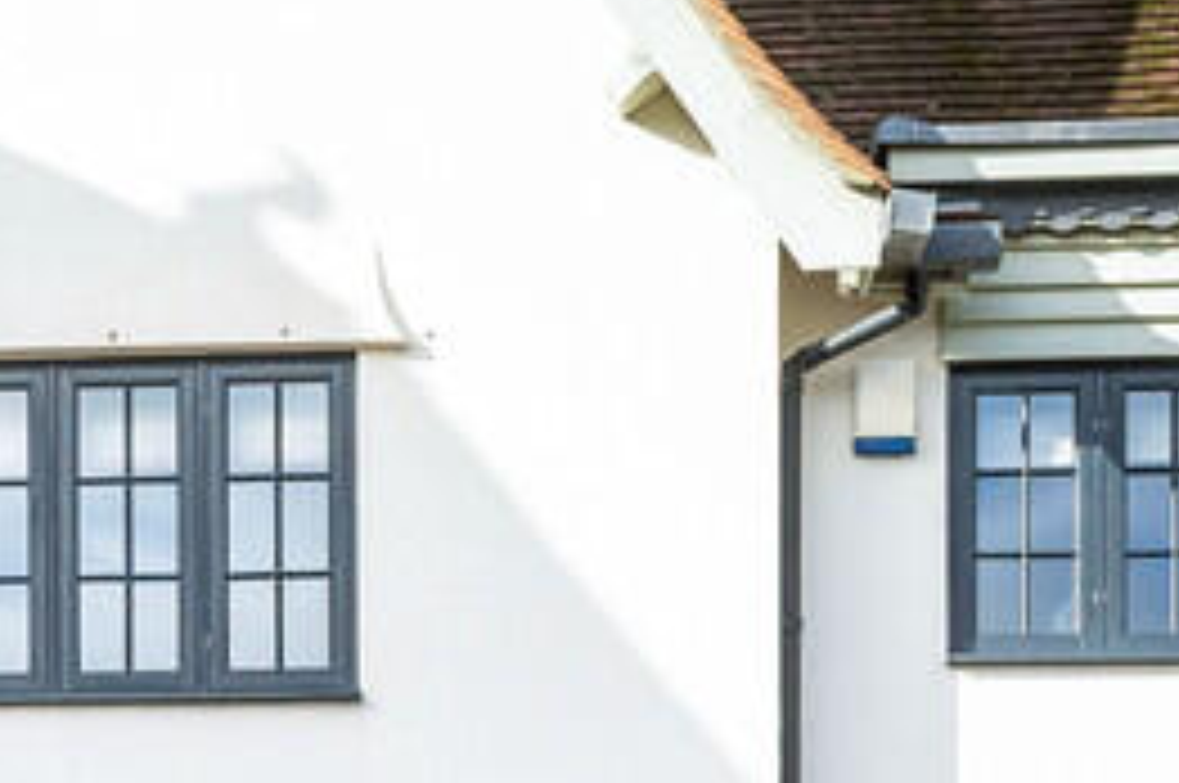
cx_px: 315
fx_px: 3075
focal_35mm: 94
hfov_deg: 21.5
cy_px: 423
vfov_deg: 14.5
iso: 400
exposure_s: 1/1250
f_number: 7.1
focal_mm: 24
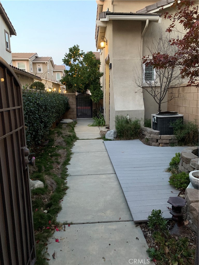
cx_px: 100
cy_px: 132
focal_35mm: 26
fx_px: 199
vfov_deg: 67.3
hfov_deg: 53.1
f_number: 1.8
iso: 640
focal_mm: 4.25
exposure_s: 1/30
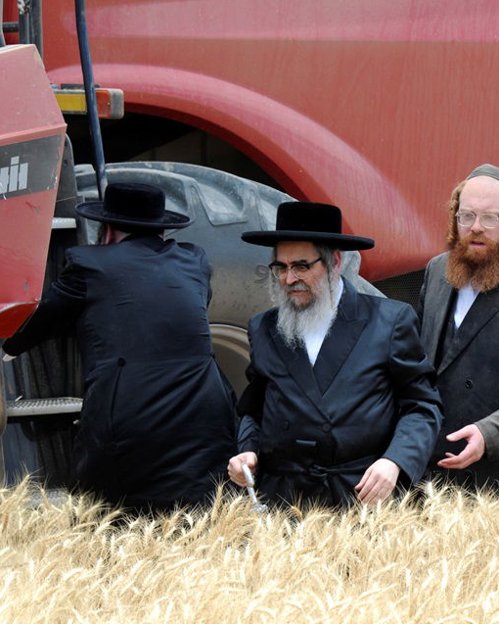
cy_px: 322
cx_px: 464
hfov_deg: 6.8
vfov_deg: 8.5
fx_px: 4170
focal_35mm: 226
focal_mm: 100
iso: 250
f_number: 6.3
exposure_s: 1/160
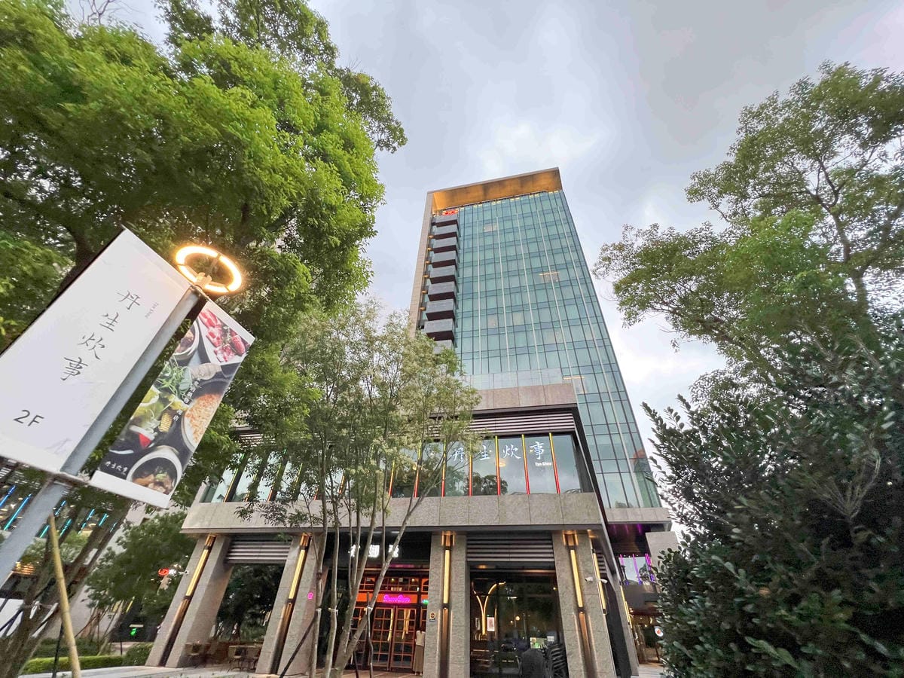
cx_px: 452
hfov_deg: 106.2
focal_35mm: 13
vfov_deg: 89.9
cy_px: 339
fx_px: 339
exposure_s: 1/120
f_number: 1.8
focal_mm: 1.57
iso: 200
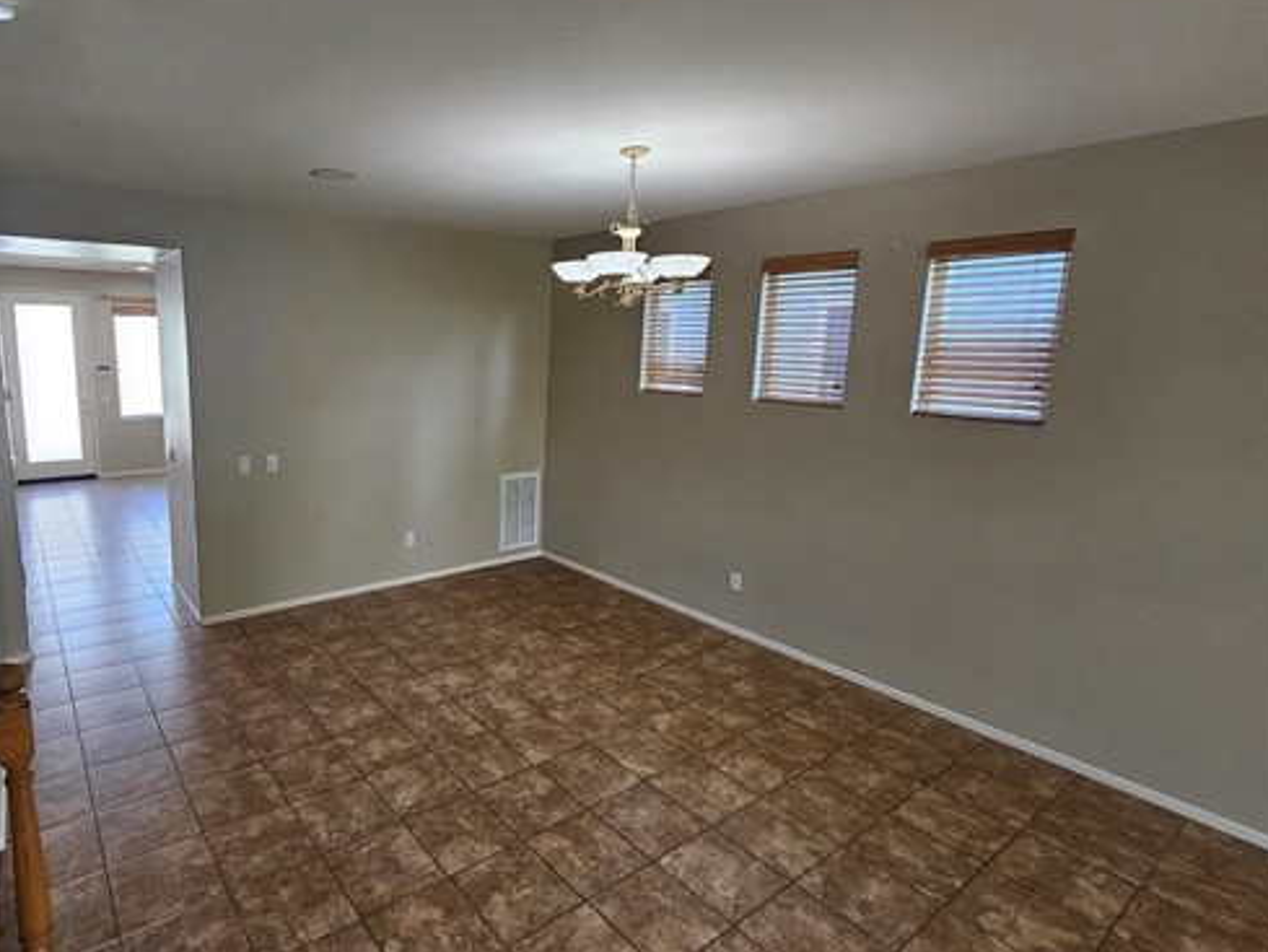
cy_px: 459
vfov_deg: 74.7
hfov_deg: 88.7
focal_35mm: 17
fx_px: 623
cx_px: 454
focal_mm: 2.2
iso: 125
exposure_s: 1/60
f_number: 2.2
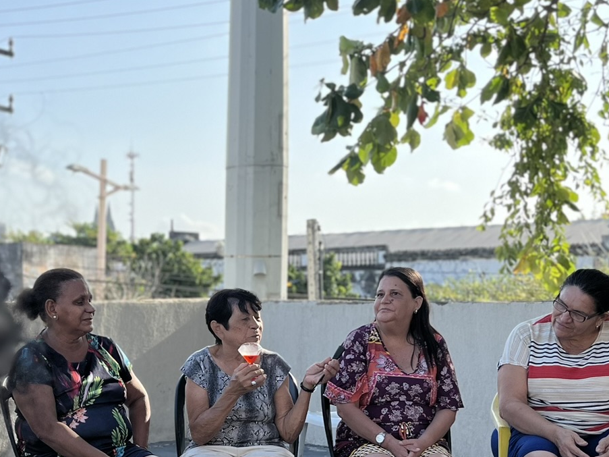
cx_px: 142
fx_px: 1038
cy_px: 377
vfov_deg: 24.4
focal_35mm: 59
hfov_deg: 32.0
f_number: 1.6
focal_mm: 5.1
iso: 50
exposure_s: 1/1477
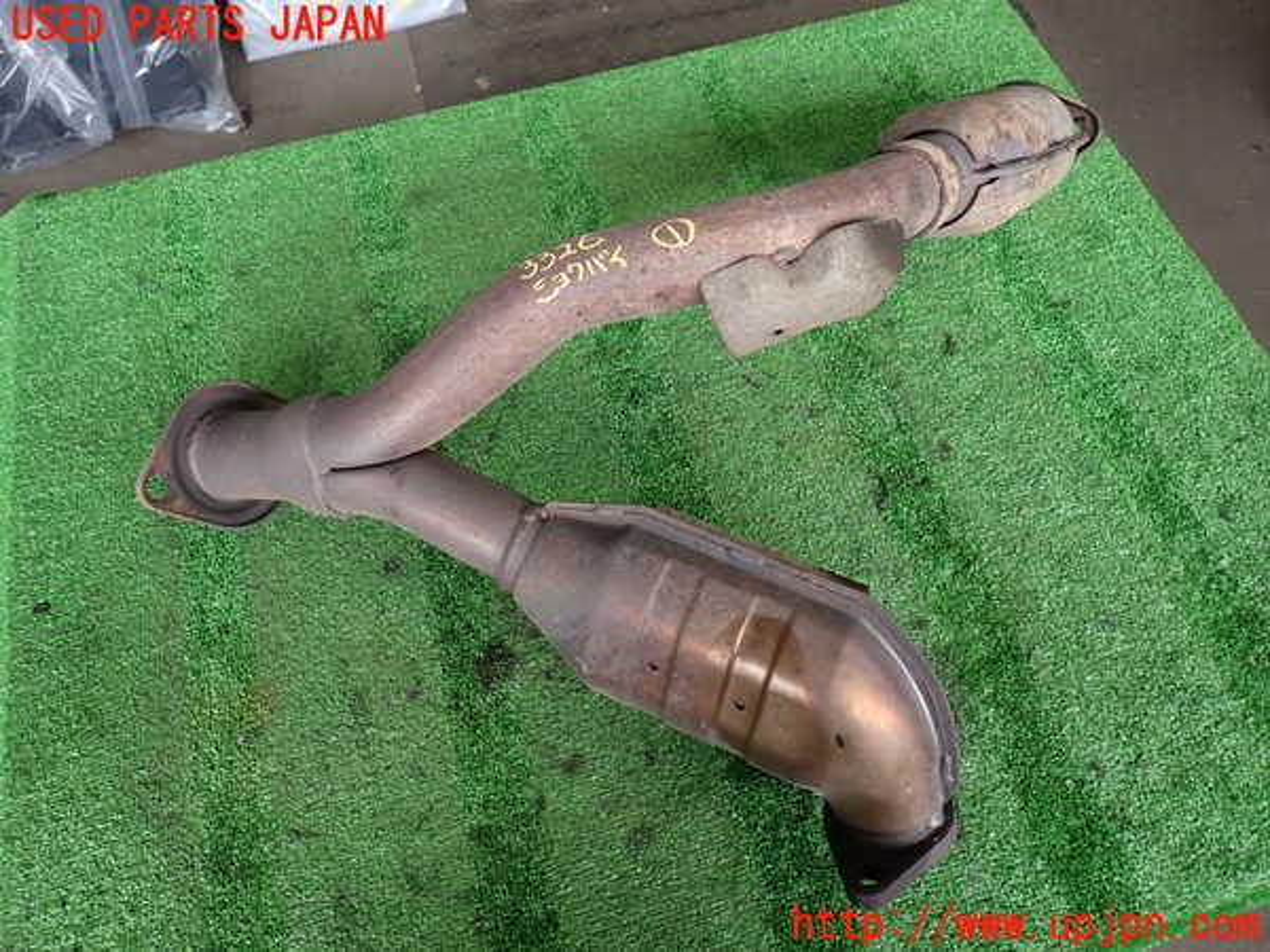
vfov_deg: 54.9
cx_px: 635
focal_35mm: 25
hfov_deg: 69.4
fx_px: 917
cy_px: 476
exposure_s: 1/80
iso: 100
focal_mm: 4.5
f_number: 2
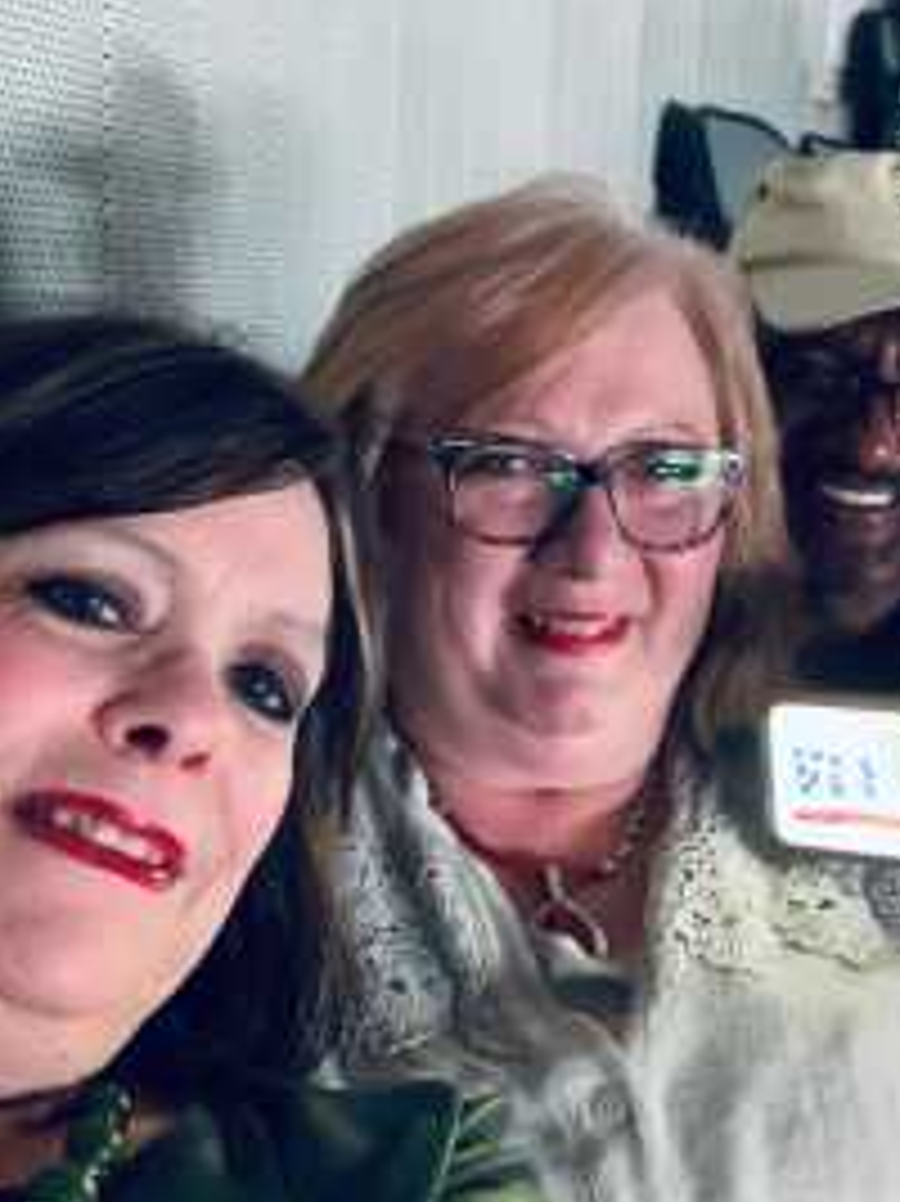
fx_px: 1665
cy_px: 671
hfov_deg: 30.0
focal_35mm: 48
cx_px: 598
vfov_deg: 39.6
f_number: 2.2
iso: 1000
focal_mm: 2.87
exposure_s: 1/18
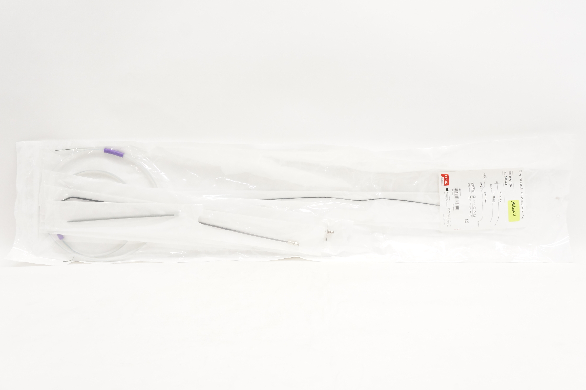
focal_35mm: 34
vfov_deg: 38.3
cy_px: 195
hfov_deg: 55.2
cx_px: 293
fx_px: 561
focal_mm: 23
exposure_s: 1/160
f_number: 6.3
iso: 1600
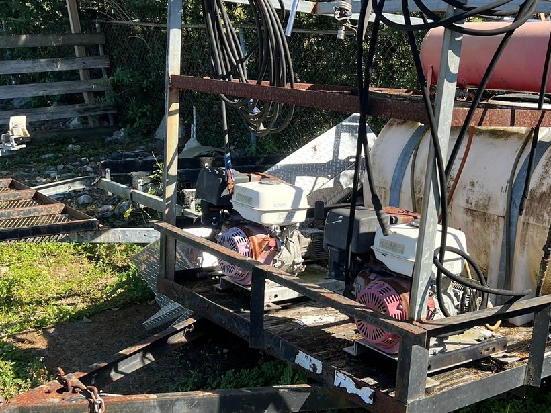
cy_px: 225
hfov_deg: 39.3
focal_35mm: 48
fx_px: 764
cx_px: 358
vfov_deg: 30.2
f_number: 1.5
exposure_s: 1/1079
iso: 50
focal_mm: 5.7
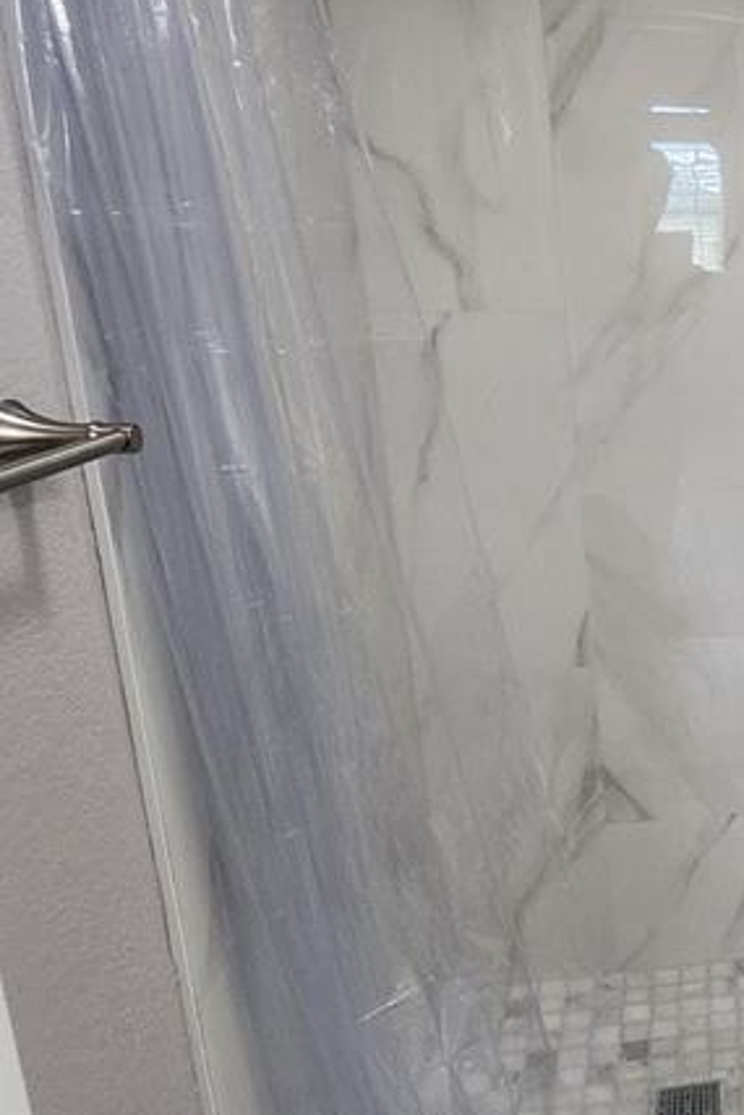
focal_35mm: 38
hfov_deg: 28.7
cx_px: 966
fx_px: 1177
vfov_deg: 50.7
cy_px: 590
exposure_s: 1/60
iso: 125
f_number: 2.2
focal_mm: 1.74
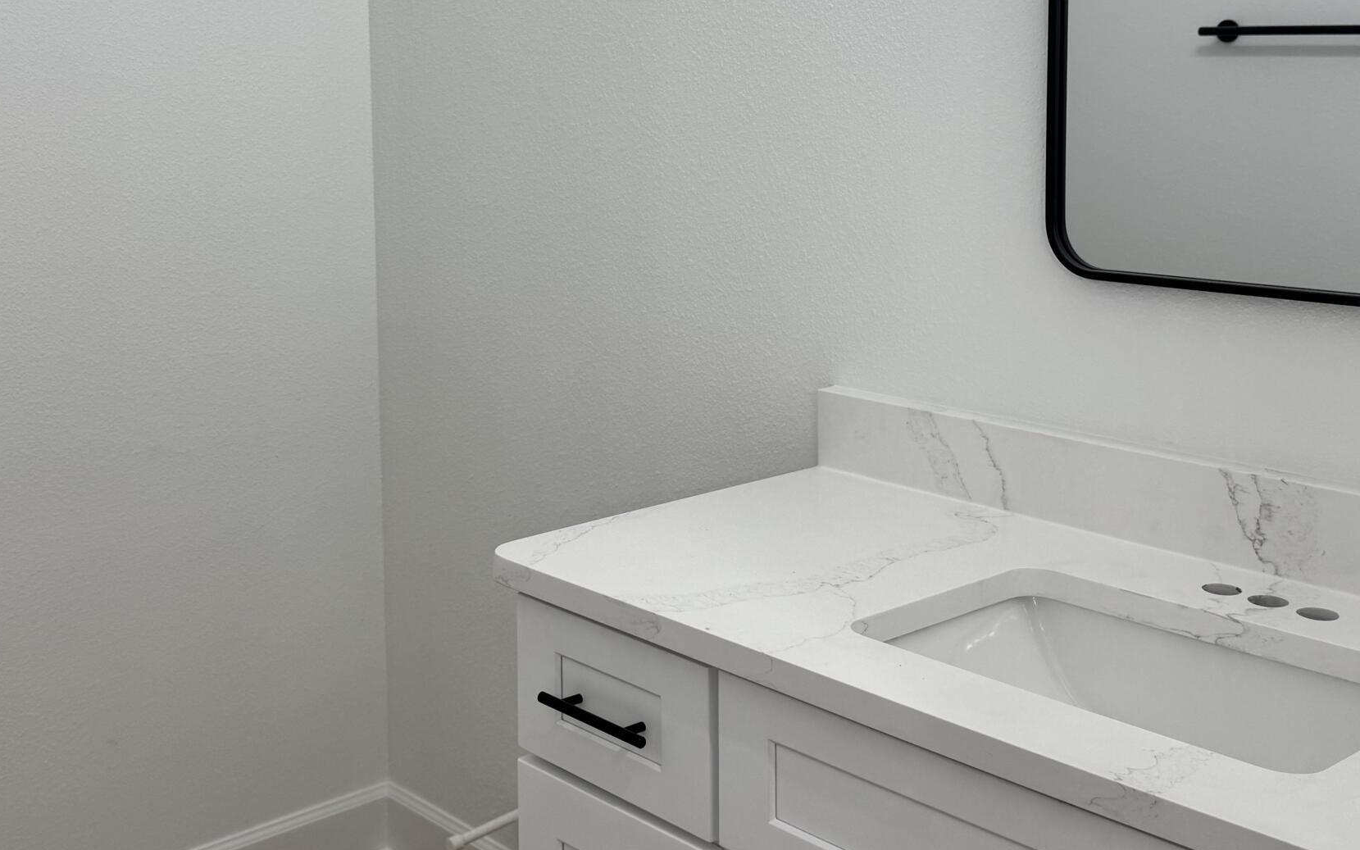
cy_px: 233
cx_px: 537
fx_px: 1705
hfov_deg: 43.2
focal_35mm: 46
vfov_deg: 27.7
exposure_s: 1/120
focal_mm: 6.76
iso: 100
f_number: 1.78
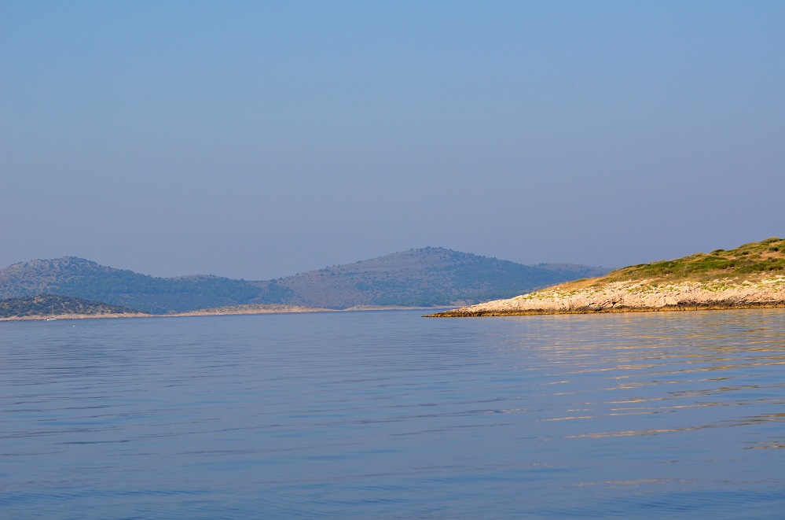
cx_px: 392
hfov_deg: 19.5
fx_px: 2284
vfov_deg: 13.0
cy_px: 260
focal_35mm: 105
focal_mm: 70
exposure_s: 1/2000
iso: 400
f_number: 5.6
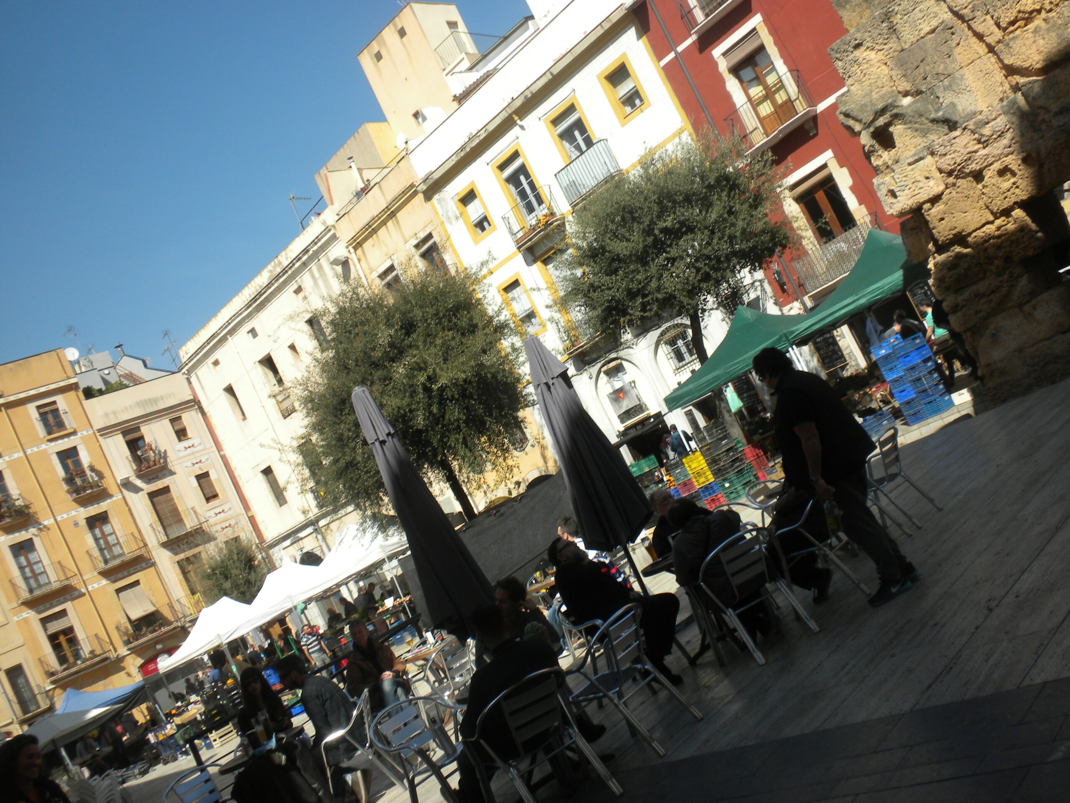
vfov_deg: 38.7
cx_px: 535
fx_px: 1144
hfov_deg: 50.1
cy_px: 402
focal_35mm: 37
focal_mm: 6.6
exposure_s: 1/107
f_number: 10
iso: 64
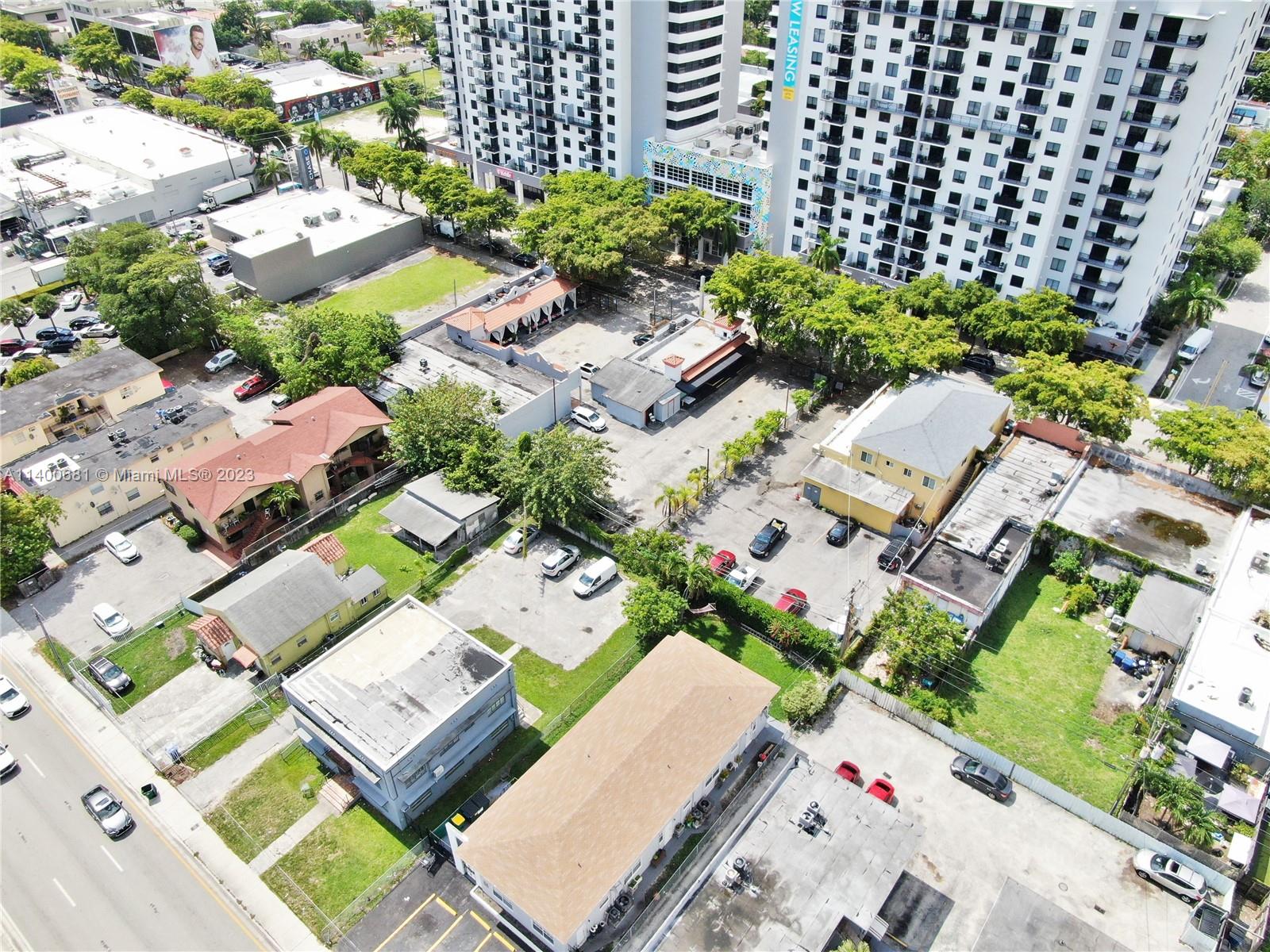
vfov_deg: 56.8
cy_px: 476
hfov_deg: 71.6
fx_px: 881
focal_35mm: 24
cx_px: 635
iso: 100
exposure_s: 1/1250
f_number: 2.8
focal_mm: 4.39
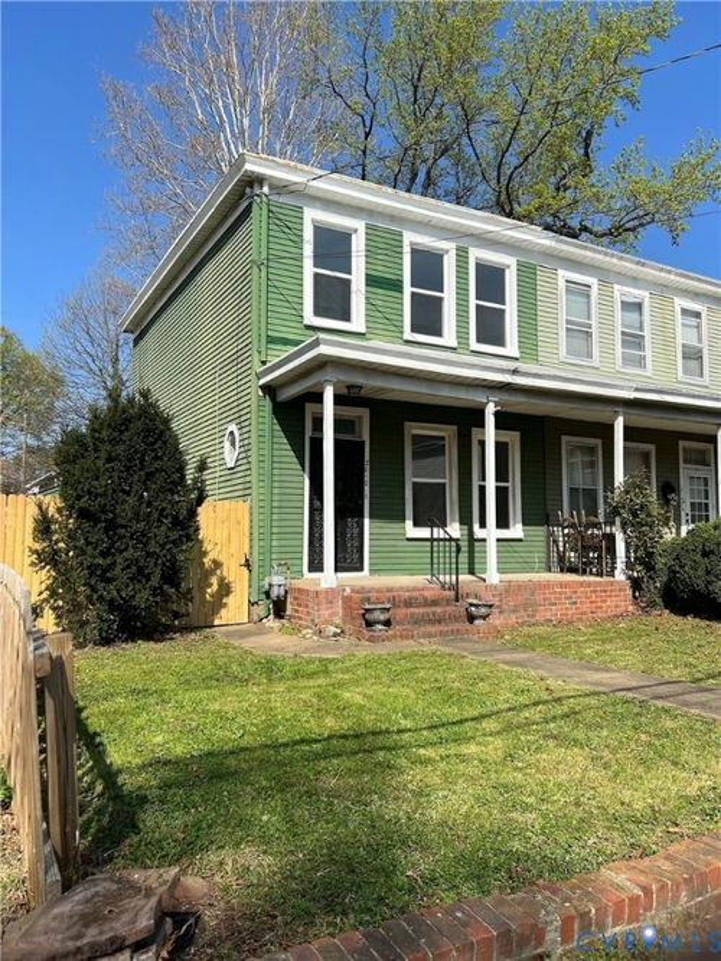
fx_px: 722
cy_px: 480
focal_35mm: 26
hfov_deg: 53.0
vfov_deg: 67.3
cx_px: 360
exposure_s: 1/4274
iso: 50
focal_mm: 5.7
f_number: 1.5
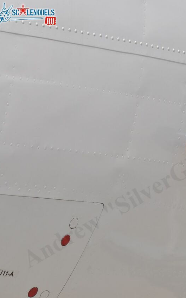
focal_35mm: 208
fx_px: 1686
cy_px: 149
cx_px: 217
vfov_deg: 10.1
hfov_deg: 6.3
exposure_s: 1/640
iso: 200
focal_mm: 90
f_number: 8
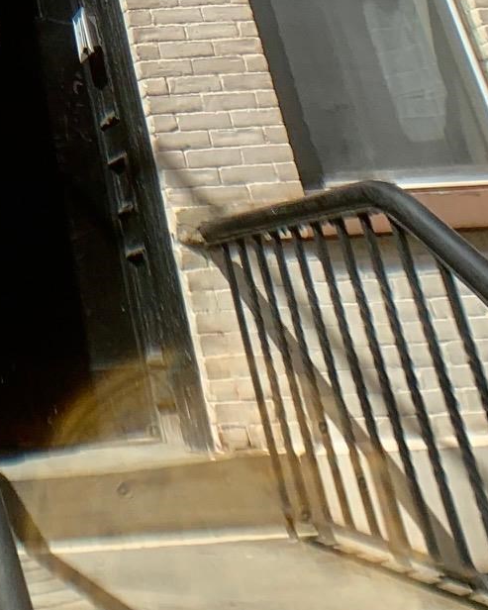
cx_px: -201
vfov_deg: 19.7
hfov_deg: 17.1
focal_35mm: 83
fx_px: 1498
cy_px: -326
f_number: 1.8
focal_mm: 4.25
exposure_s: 1/2257
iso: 25
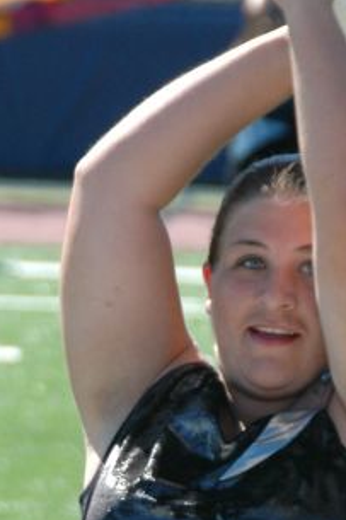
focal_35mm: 604
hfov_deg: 2.3
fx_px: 8717
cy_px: 515
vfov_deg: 3.4
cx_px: 218
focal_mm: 120
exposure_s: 1/500
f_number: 5.6
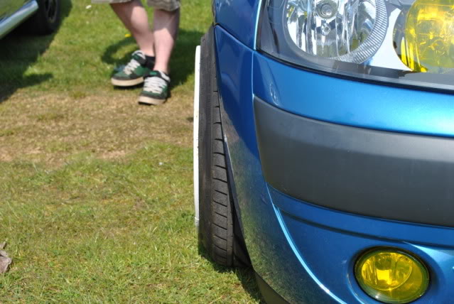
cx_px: 227
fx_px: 758
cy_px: 152
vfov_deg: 22.7
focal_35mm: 60
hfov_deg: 33.4
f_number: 8
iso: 100
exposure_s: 1/250
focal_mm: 40
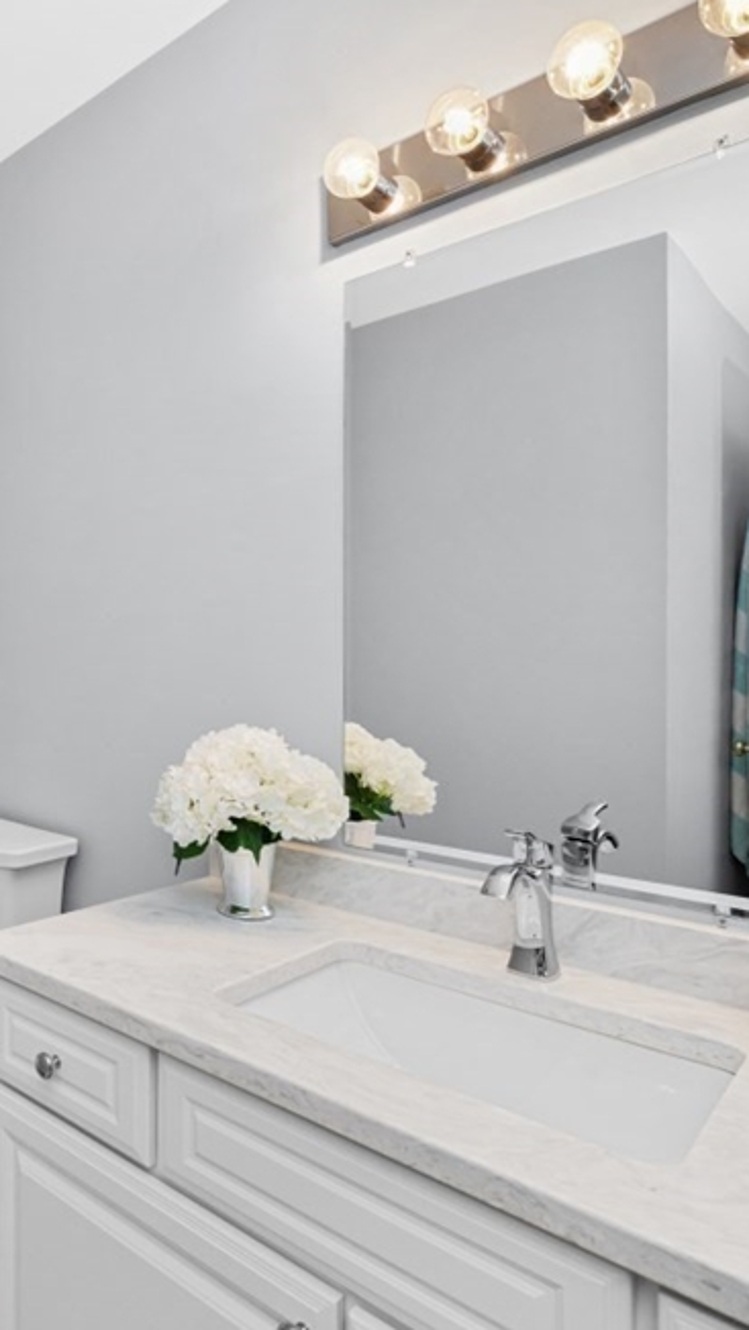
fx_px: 812
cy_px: 680
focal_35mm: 23
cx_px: 59
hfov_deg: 44.5
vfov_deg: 78.7
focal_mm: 14
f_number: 5.6
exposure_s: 1/100
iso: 800
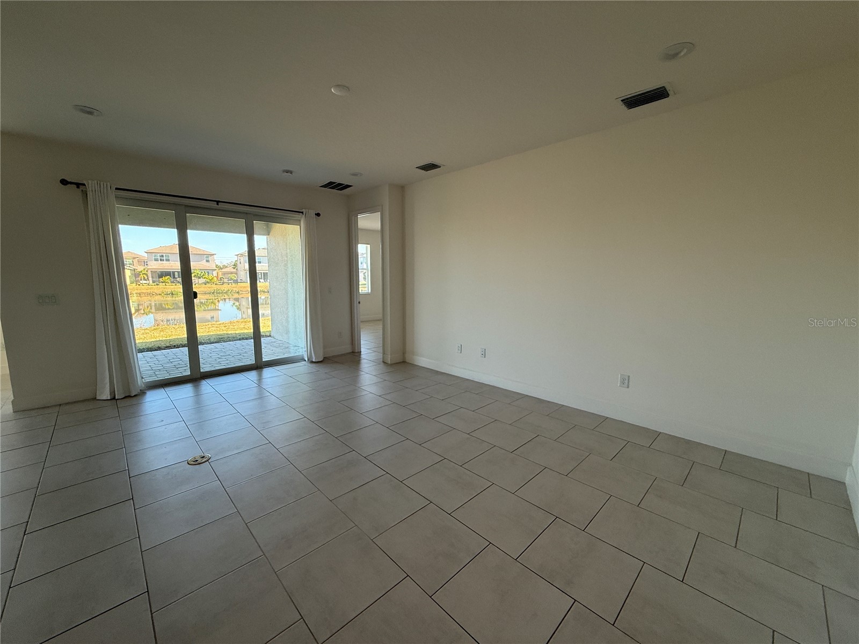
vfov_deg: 85.7
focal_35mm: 14
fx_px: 347
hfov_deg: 102.1
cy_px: 322
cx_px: 430
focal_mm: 2.22
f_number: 2.2
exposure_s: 1/99
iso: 100
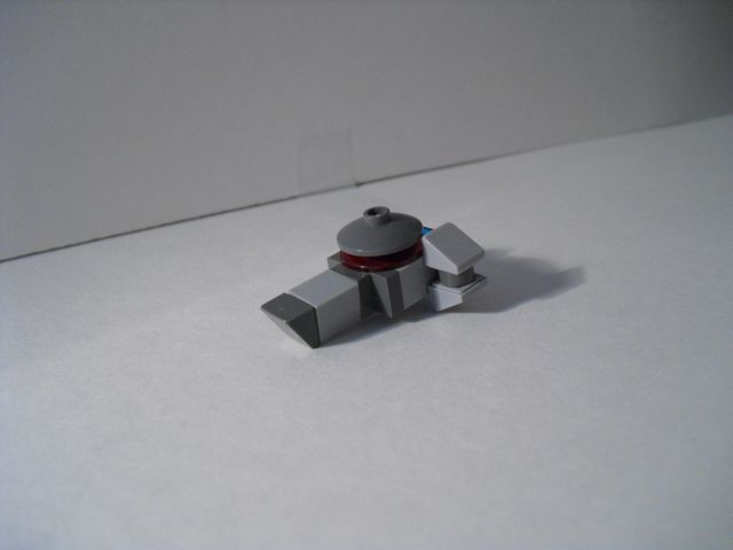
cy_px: 275
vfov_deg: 39.7
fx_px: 762
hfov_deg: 51.4
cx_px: 366
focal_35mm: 36
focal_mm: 6.3
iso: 400
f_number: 3.1
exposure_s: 1/80
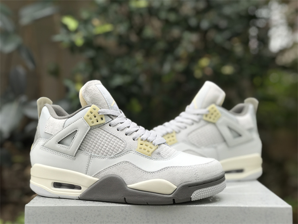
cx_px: 149
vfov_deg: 25.7
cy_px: 112
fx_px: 491
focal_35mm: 57
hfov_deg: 33.8
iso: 20
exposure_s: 1/263
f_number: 2.8
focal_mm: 6.6
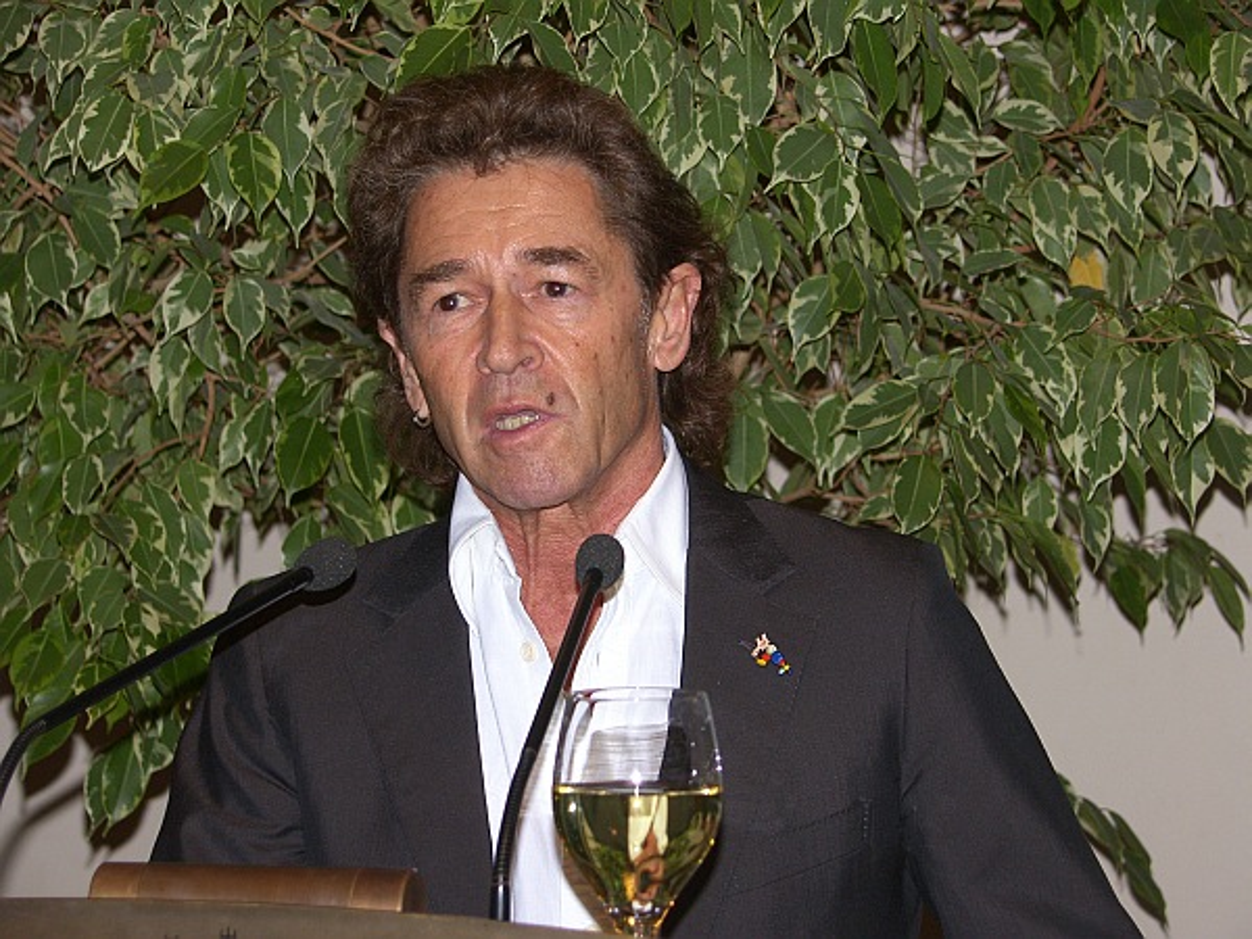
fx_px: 4883
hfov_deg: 14.6
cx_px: 626
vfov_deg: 11.0
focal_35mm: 135
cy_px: 470
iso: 100
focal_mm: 34.8
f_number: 3.5
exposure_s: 1/100
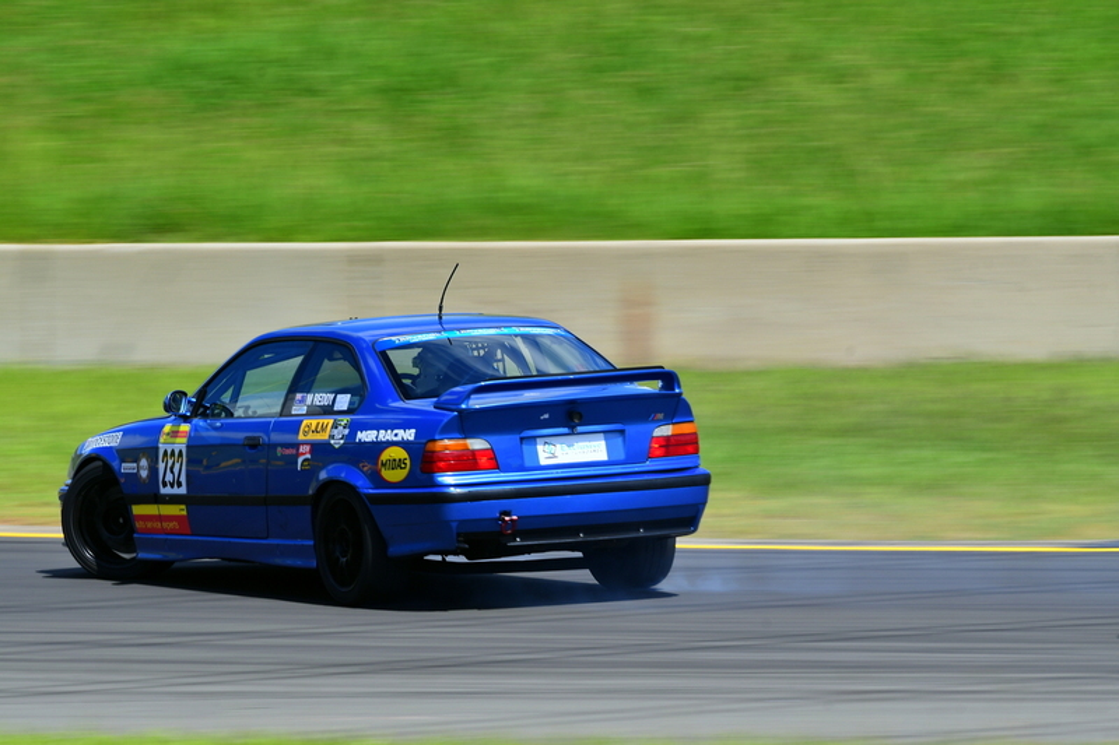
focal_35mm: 570
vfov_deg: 2.4
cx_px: 560
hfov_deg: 3.6
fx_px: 17713
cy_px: 372
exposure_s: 1/125
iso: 100
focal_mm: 380
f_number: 11
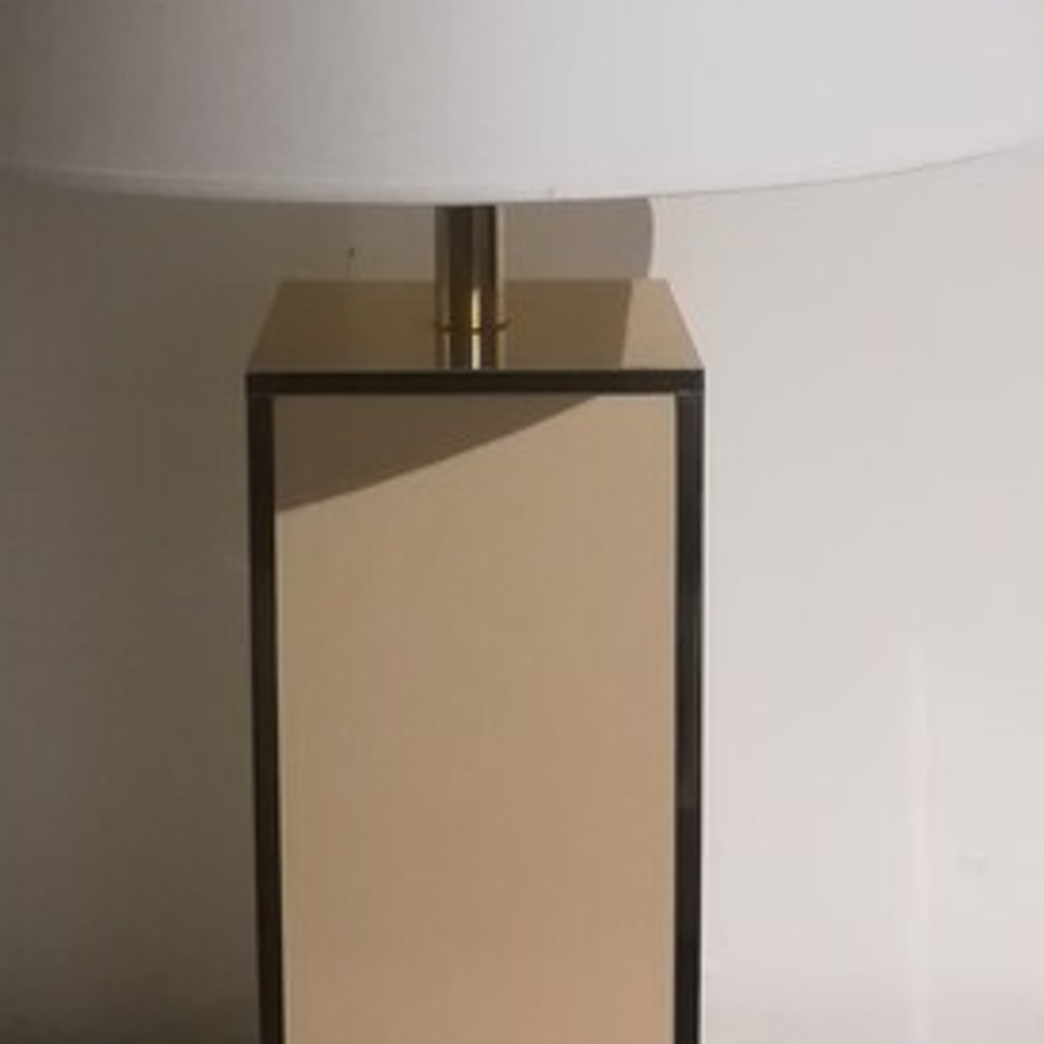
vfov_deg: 25.4
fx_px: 2286
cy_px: 248
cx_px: 450
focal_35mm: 67
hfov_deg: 25.7
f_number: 2.2
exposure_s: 1/20
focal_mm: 3.83
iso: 640
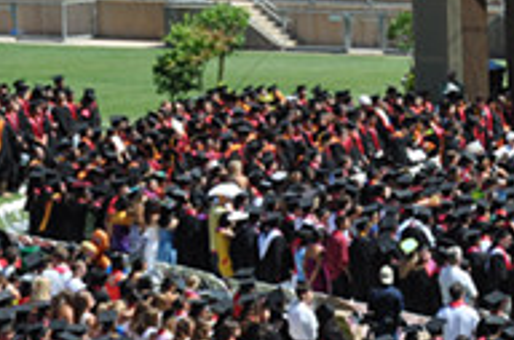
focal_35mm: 273
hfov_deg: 7.3
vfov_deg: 5.0
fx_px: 3888
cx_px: 934
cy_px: 120
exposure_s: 1/320
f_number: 9
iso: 200
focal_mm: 50
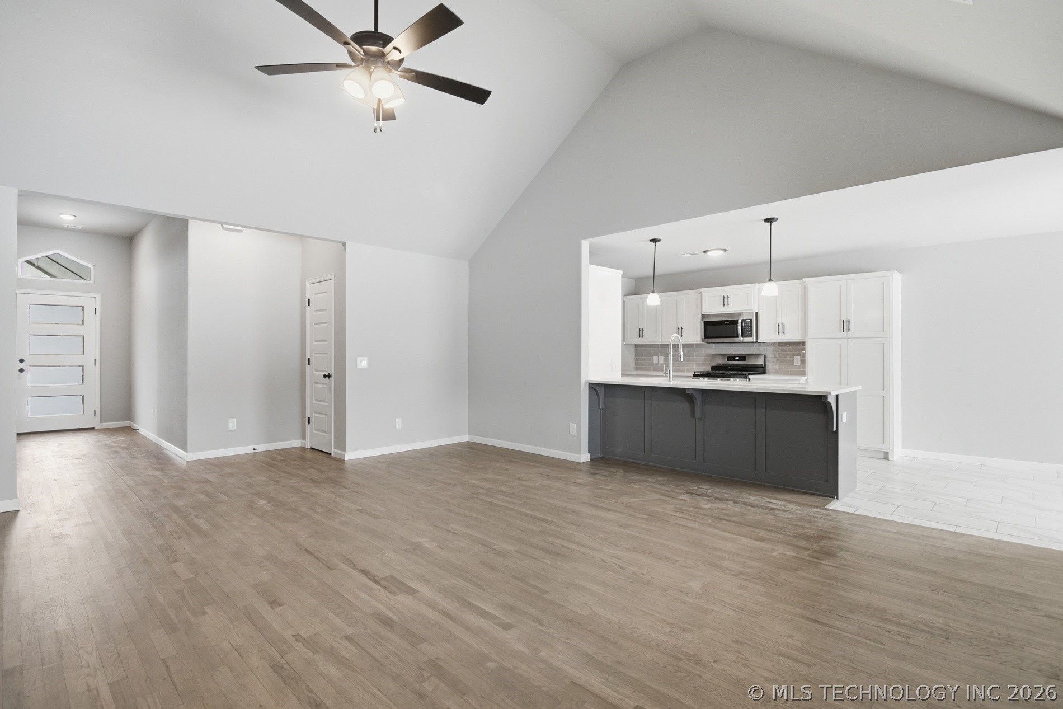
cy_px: 354
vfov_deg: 72.1
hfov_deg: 95.0
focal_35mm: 16
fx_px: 487
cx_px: 532
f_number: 13
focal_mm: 11
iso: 200
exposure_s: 1/20
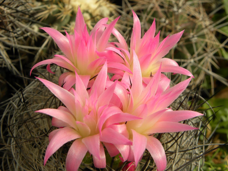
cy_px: 86
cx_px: 114
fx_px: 343
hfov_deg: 36.8
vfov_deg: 28.0
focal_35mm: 52
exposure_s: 1/186
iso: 64
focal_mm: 9.2
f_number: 4.5
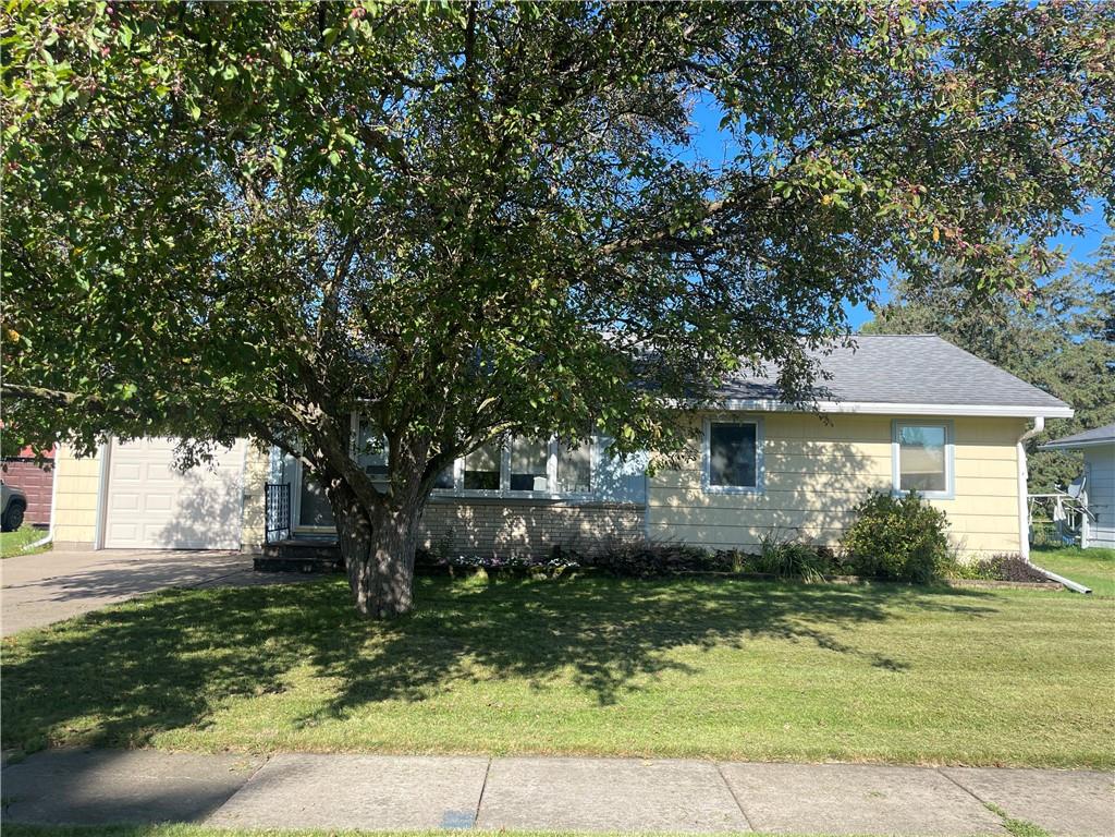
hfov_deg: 67.3
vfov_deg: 53.1
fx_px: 837
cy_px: 418
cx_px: 558
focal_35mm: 26
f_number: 1.6
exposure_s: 1/1152
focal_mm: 5.1
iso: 32
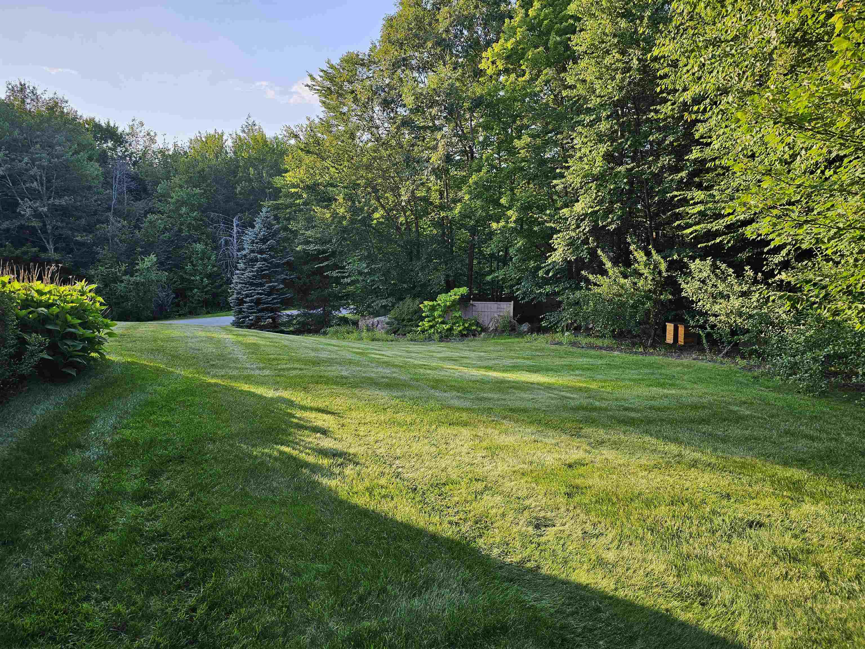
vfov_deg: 58.9
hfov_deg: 73.9
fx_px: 575
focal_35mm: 23
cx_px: 432
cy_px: 324
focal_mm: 6.3
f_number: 1.7
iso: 12
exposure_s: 1/180
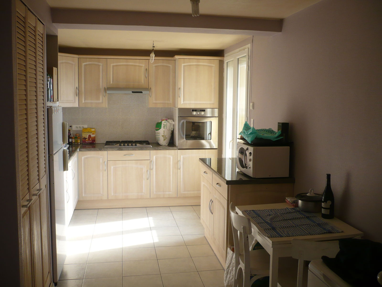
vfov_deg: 40.7
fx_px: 386
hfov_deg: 52.6
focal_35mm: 35
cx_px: 191
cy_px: 144
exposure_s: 1/100
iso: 100
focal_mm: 5.8
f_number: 2.8
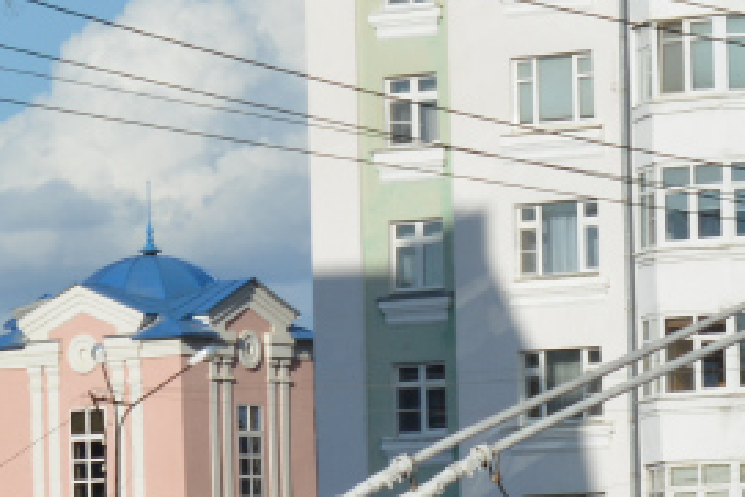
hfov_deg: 5.2
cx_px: -305
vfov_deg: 3.5
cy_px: 713
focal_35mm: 395
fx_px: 8187
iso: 125
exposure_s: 1/400
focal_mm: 55
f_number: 10
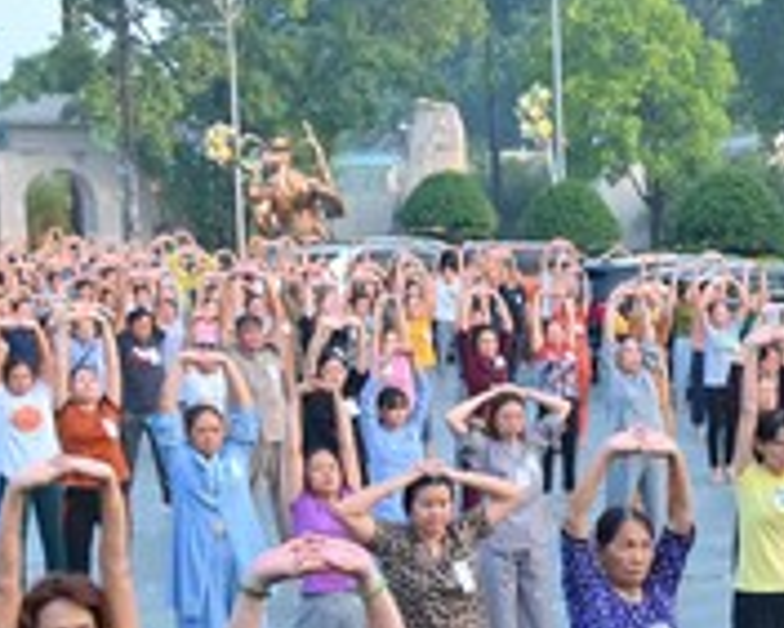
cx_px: 1100
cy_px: 414
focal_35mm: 83
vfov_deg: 18.5
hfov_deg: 20.4
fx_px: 1927
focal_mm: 24
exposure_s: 1/125
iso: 200
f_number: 5.6
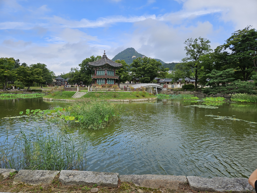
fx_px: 171
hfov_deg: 73.9
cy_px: 96
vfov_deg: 58.9
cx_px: 128
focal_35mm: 23
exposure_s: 1/1920
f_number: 1.8
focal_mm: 5.4
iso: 25
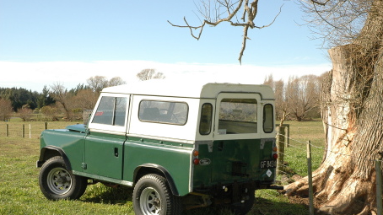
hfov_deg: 29.0
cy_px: 123
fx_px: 741
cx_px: 200
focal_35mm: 73
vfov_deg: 16.5
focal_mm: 44
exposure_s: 1/500
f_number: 8
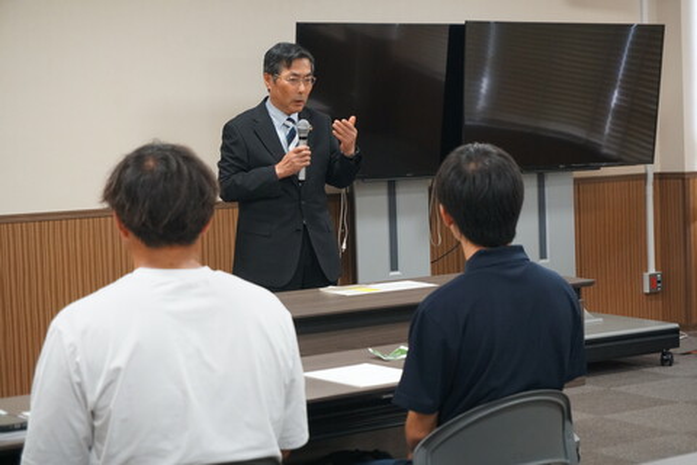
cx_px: 348
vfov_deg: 18.2
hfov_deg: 27.0
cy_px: 232
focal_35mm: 75
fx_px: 1452
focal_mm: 50
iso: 2500
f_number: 5.6
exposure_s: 1/160
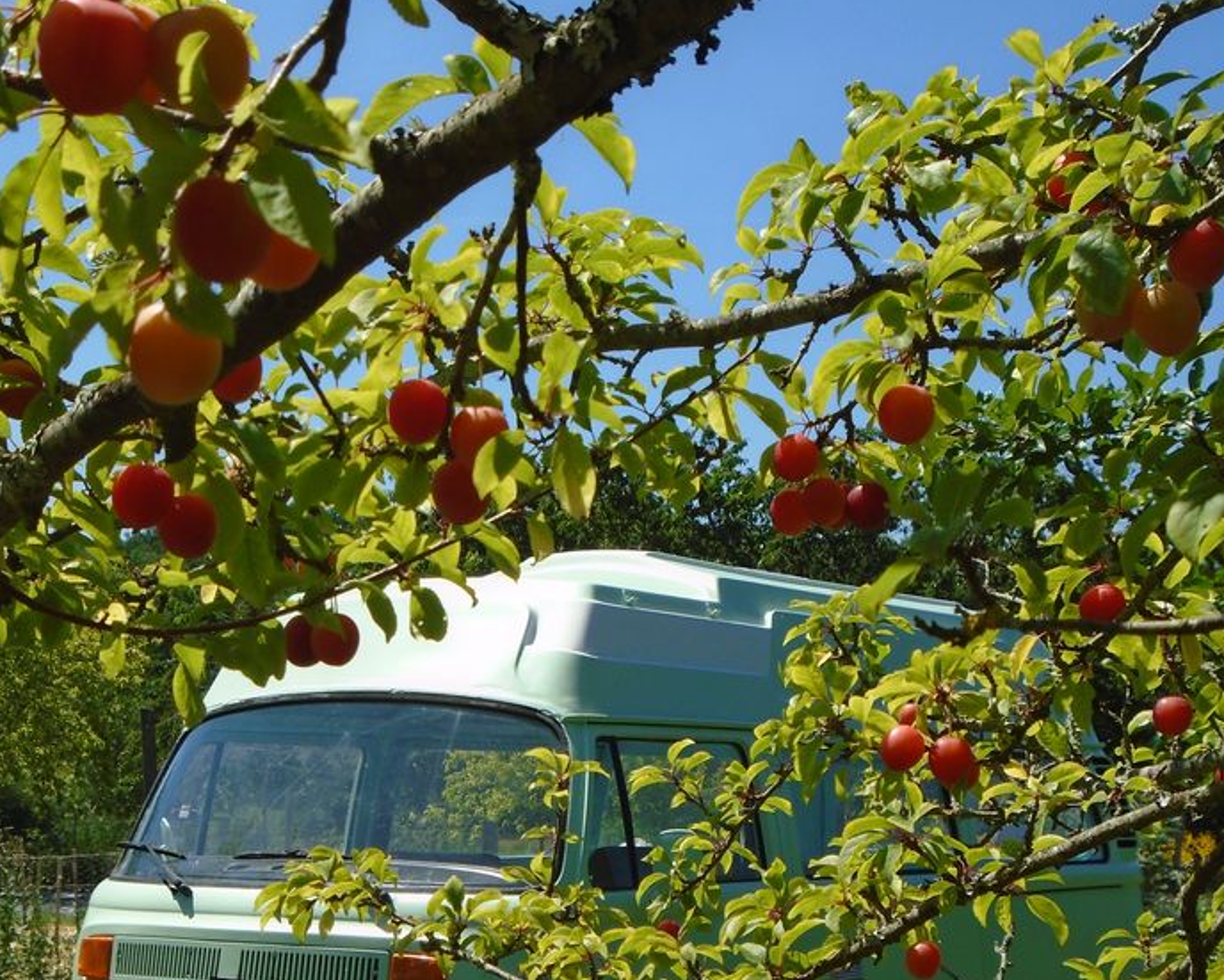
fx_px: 2211
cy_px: 672
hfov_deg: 30.9
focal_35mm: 61
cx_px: 640
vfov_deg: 24.8
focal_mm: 7.4
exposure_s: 1/800
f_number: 4.1
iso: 100
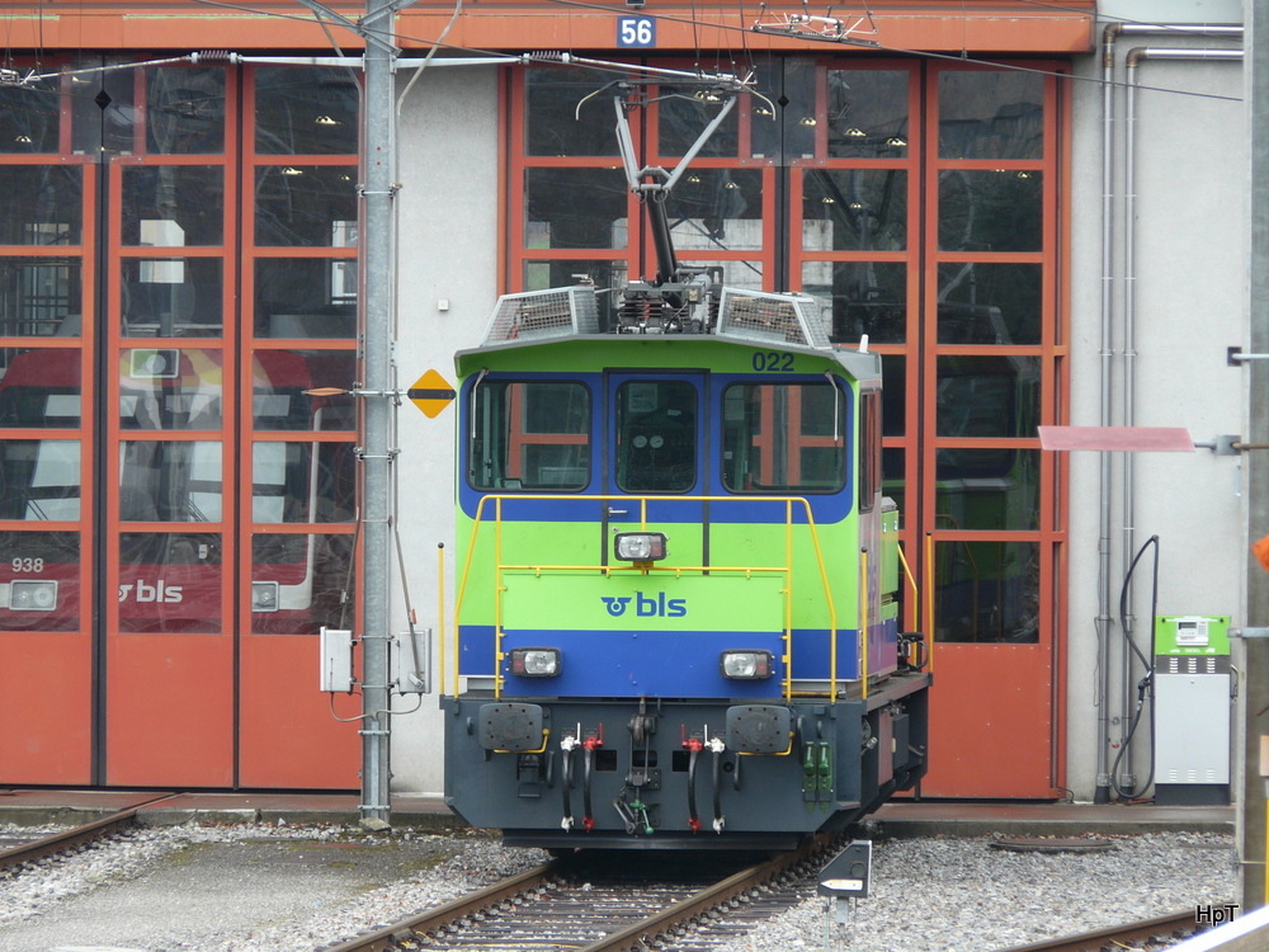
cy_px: 476
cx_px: 634
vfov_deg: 5.5
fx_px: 9898
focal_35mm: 270
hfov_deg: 7.3
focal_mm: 44.4
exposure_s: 1/100
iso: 100
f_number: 3.6
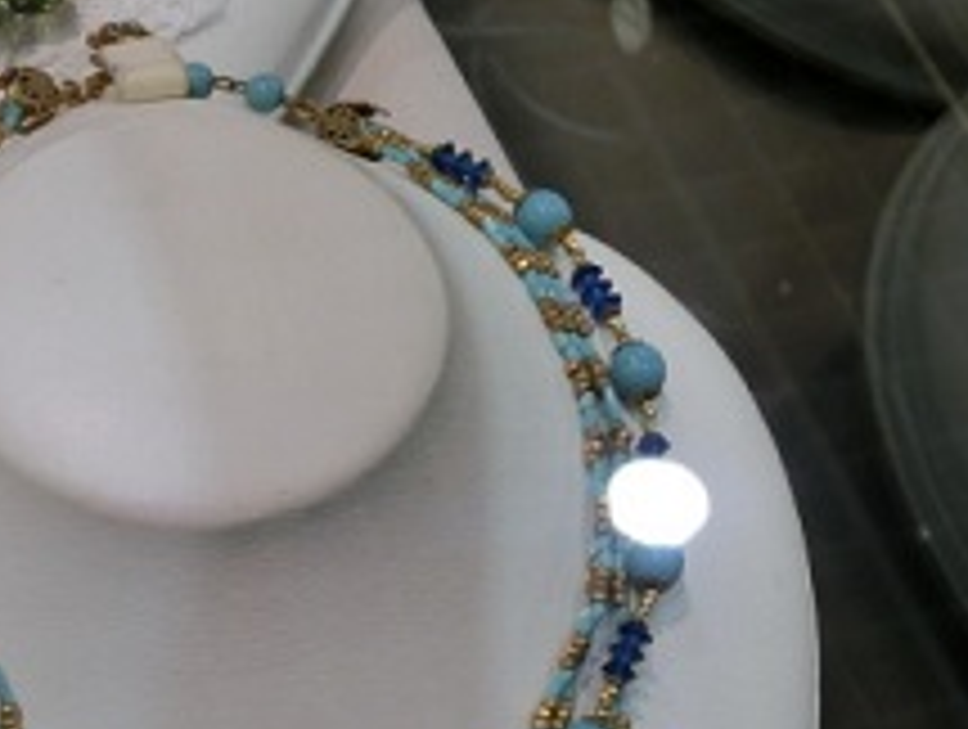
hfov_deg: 24.3
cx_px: 180
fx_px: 2213
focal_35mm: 79
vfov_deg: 18.4
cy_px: 675
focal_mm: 6.67
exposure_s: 1/125
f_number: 3.9
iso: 200
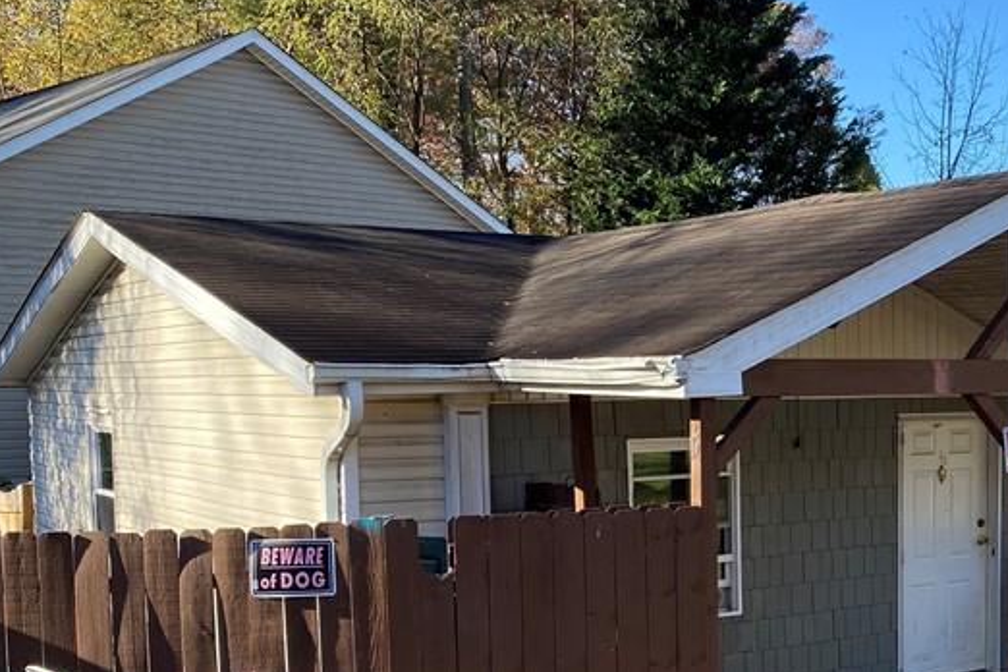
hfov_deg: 35.6
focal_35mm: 53
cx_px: 877
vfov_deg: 25.2
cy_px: 512
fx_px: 1484
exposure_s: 1/702
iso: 32
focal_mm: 4.25
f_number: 1.8
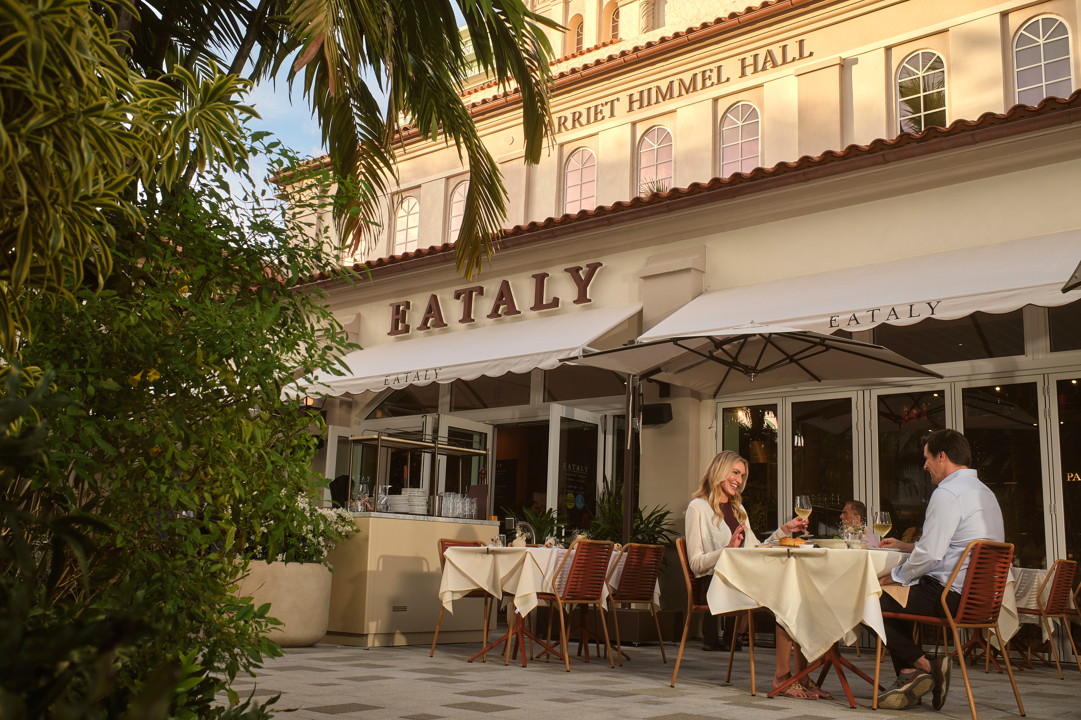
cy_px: 360
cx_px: 540
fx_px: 1051
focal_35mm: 35
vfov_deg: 37.9
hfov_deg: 54.4
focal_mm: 23
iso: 160
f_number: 5.6
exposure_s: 1/160
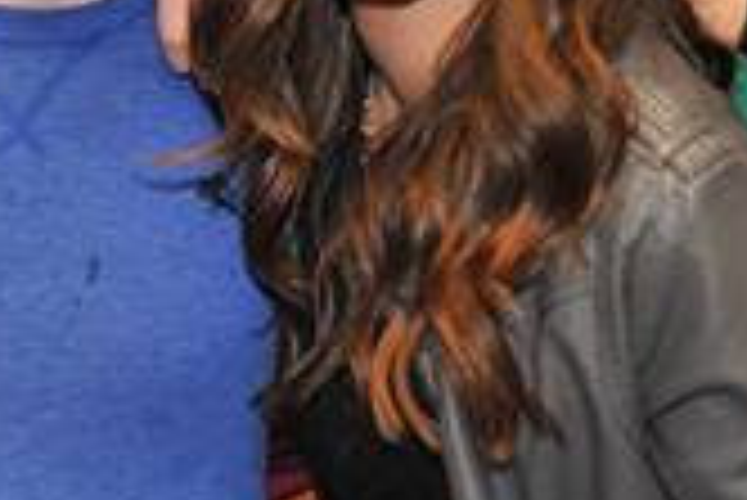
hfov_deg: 10.6
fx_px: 3987
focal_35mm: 192
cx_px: 22
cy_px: -18
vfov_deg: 7.1
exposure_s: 1/100
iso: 1600
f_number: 4.5
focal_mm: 58
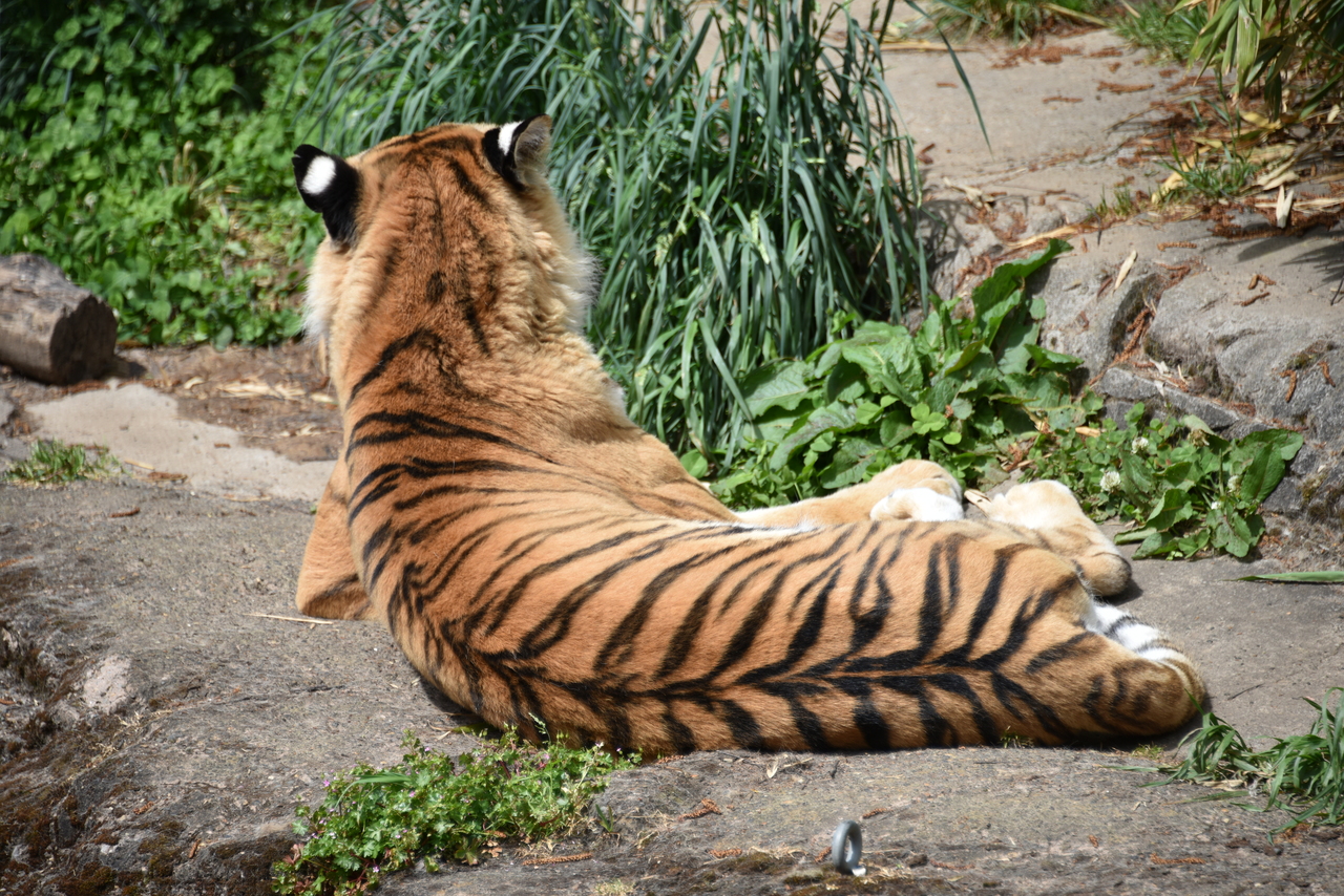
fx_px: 7841
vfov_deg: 6.5
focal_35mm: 210
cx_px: 672
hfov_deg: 9.8
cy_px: 448
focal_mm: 210
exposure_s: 1/500
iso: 110
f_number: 5.6
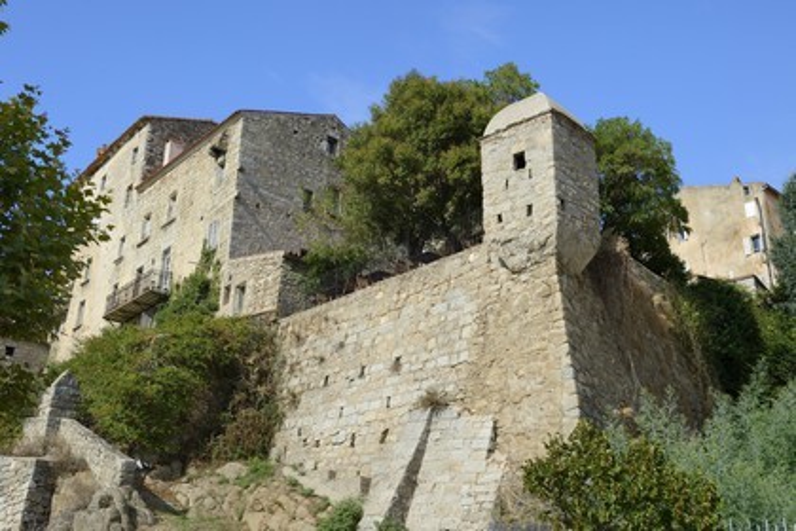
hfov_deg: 53.1
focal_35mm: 36
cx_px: 398
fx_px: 796
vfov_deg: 36.9
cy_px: 266
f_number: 13
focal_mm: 36
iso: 200
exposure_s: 1/250
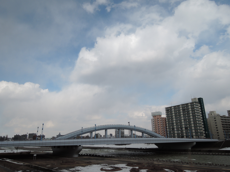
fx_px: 159
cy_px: 86
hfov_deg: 71.6
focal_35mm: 24
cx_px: 115
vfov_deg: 56.8
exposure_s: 1/1250
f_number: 3.5
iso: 80
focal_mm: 5.1
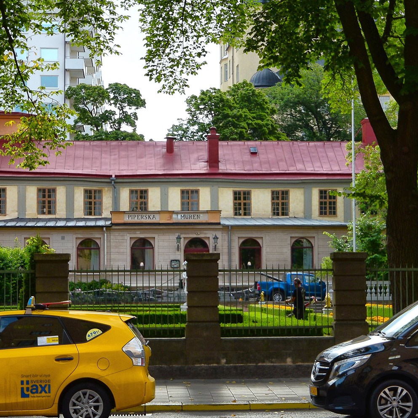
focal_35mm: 74
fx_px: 1011
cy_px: 233
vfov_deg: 23.3
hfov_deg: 23.4
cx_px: 216
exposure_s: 1/125
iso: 100
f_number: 7.1
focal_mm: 24
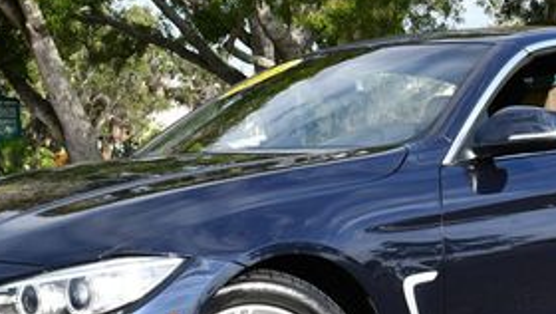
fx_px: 1697
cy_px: 147
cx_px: 355
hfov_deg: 18.6
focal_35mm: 115
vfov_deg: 10.6
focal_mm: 24
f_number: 8
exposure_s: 1/250
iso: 160
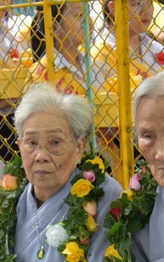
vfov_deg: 24.0
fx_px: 614
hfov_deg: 15.2
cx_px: 78
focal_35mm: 86
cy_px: 171
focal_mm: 40
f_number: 4
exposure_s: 1/60
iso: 400
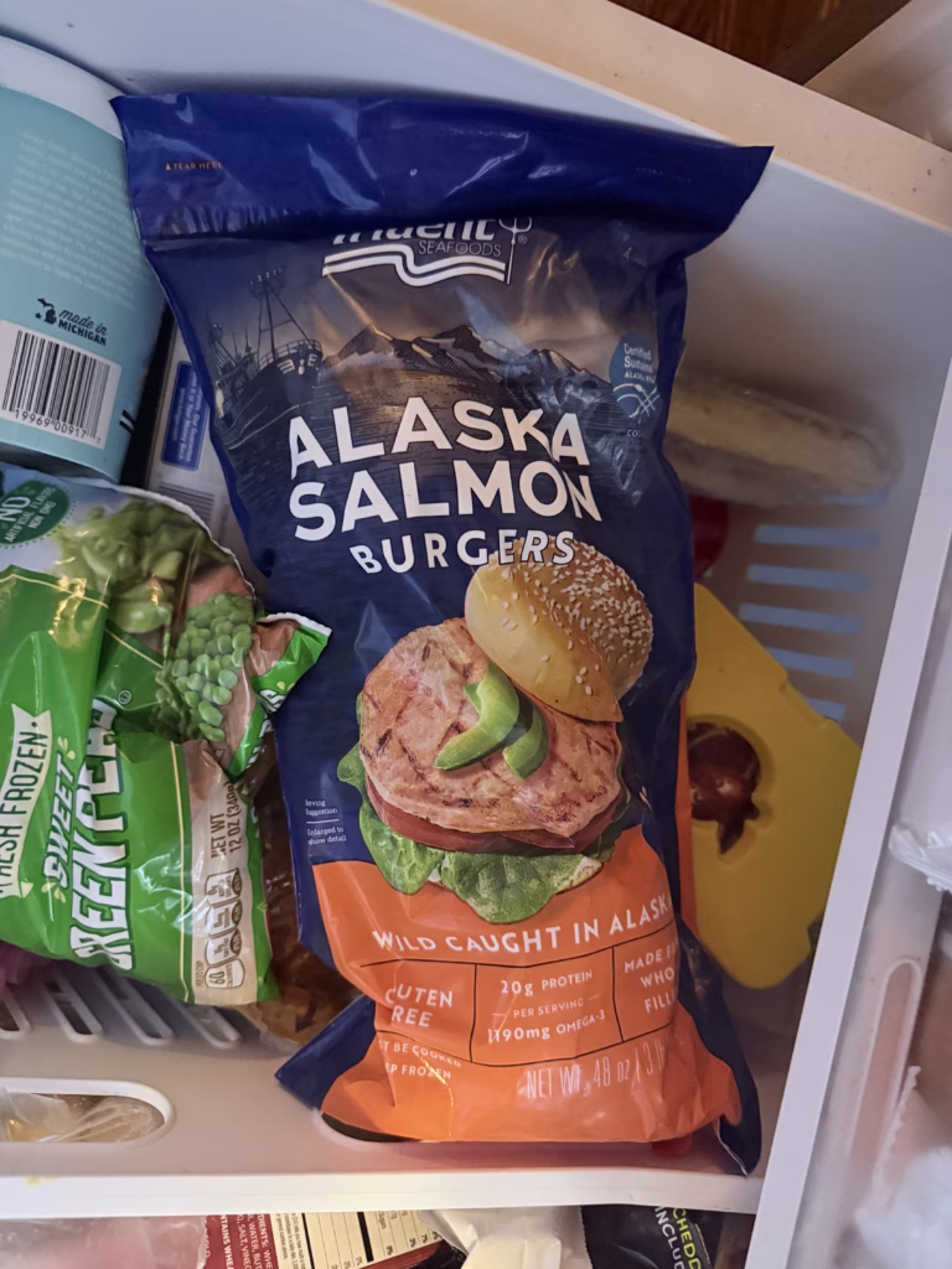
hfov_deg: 56.8
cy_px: 634
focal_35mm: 24
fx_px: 880
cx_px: 476
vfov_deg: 71.6
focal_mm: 6.76
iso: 1250
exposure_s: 1/30
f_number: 1.78
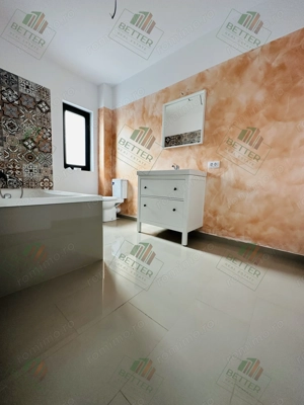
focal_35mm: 14
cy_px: 202
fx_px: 164
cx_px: 152
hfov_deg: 85.7
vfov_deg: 102.1
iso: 125
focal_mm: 2.22
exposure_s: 1/99
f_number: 2.2
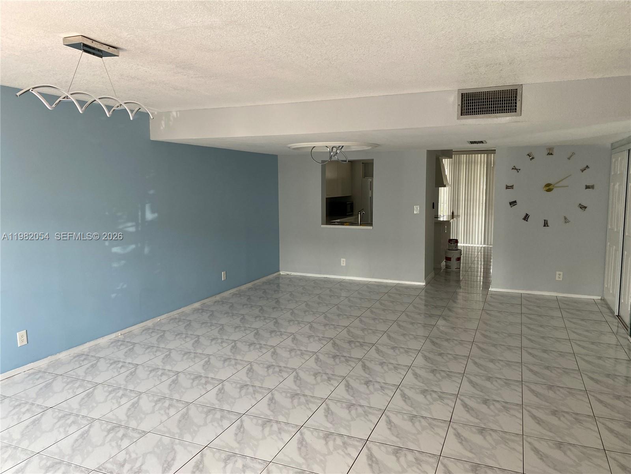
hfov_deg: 67.3
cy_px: 237
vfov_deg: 53.1
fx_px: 474
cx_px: 316
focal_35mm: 26
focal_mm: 4.25
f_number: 1.8
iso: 125
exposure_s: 1/105
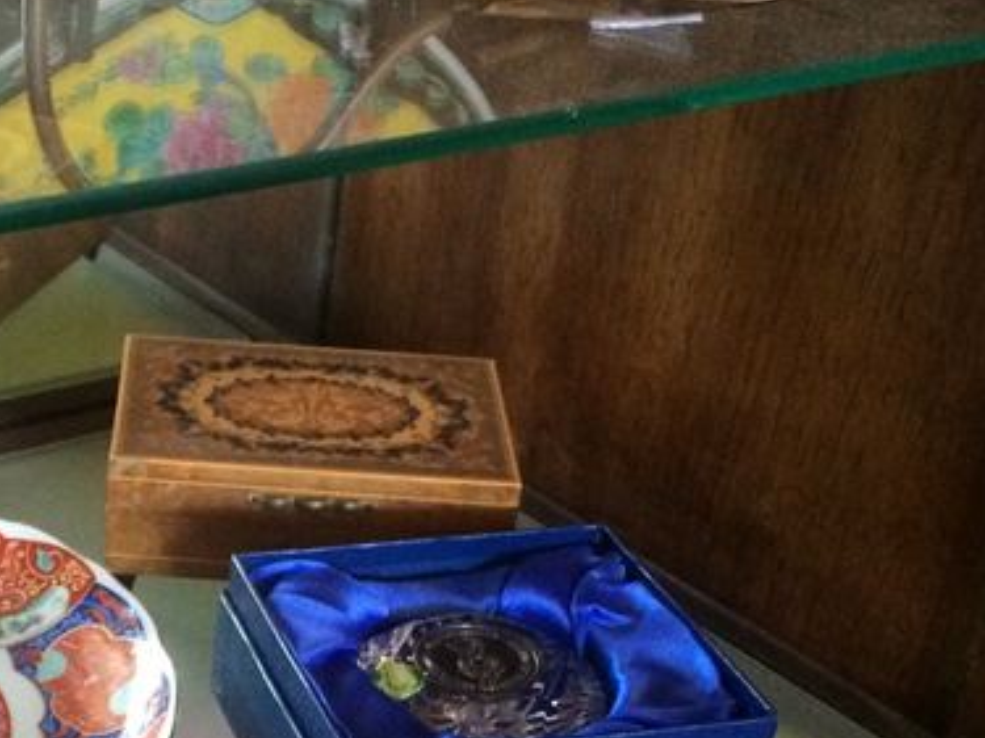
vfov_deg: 19.7
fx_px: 2048
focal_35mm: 72
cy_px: 760
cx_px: 152
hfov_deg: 26.4
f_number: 2.2
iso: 320
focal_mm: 4.12
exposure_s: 1/30
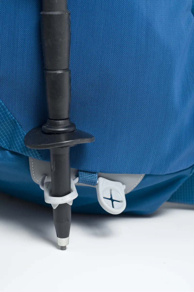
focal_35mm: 75
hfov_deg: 18.1
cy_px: 146
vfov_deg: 27.0
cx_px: 97
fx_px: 608
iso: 200
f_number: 4.5
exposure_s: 1/80
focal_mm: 50
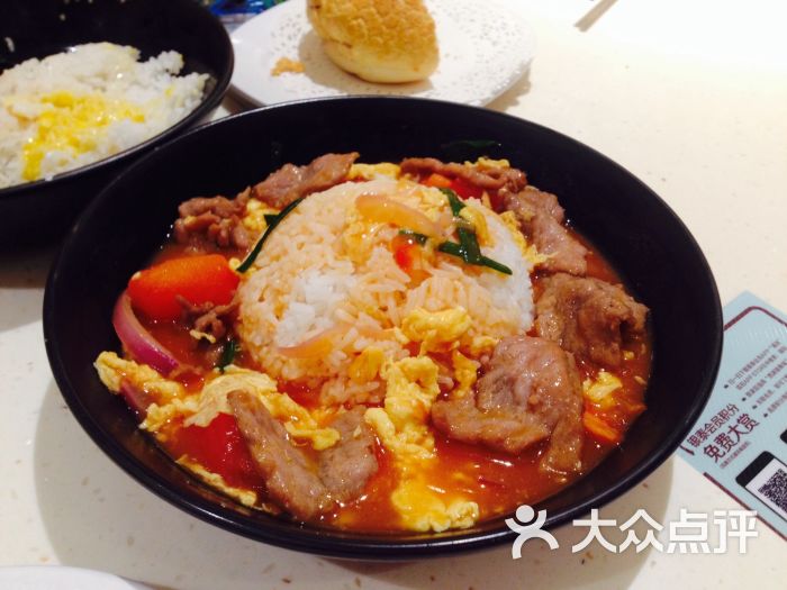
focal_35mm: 35
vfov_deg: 40.7
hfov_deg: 52.6
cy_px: 295
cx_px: 394
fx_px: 796
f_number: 2.4
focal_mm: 4.28
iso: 100
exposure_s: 1/20
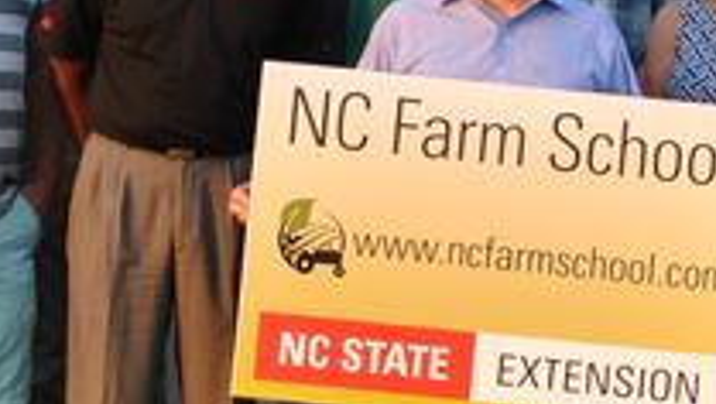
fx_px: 3287
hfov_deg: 12.4
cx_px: 437
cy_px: -38
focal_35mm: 173
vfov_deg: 7.0
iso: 200
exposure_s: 1/100
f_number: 5
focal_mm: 22
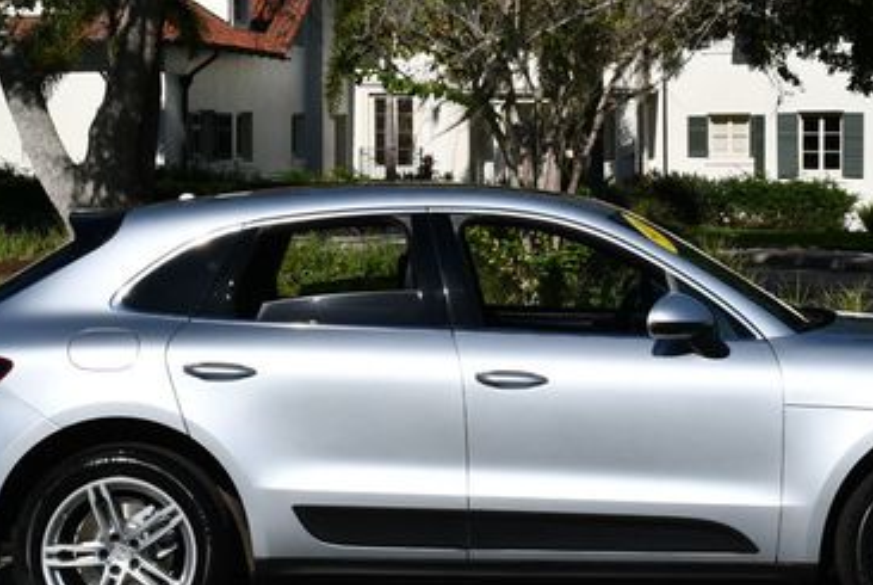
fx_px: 2209
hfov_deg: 22.3
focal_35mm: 91
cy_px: 241
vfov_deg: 15.1
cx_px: 539
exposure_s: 1/400
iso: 100
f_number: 10
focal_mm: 26
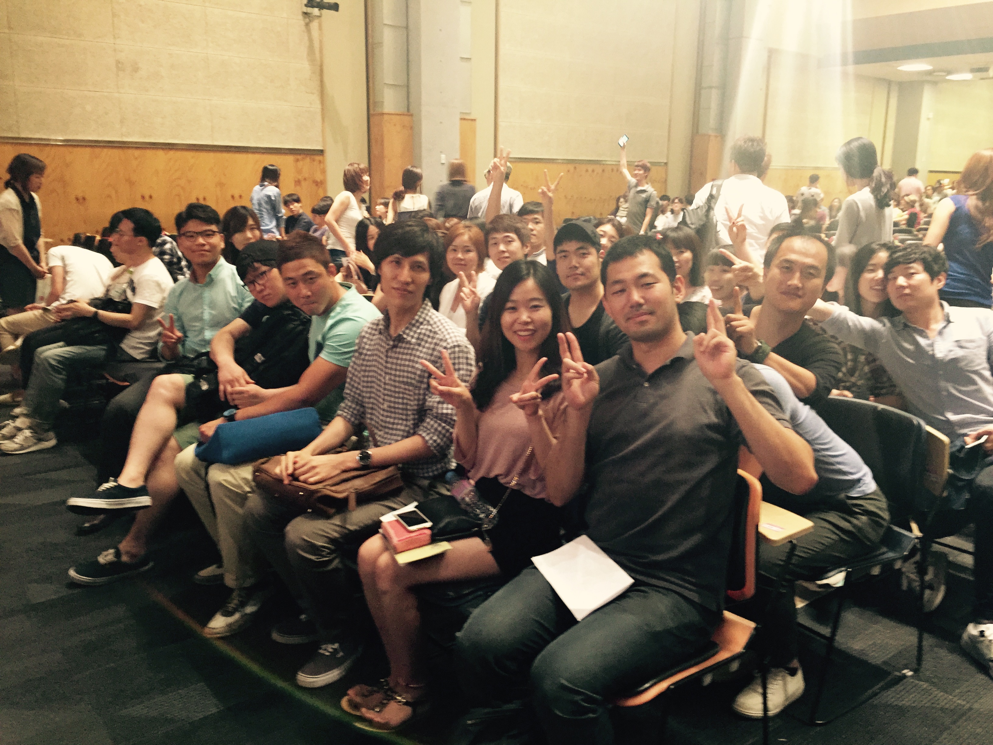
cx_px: 496
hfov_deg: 61.7
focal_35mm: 29
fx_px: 832
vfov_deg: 48.2
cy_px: 372
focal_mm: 4.15
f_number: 2.2
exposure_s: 1/20
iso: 250
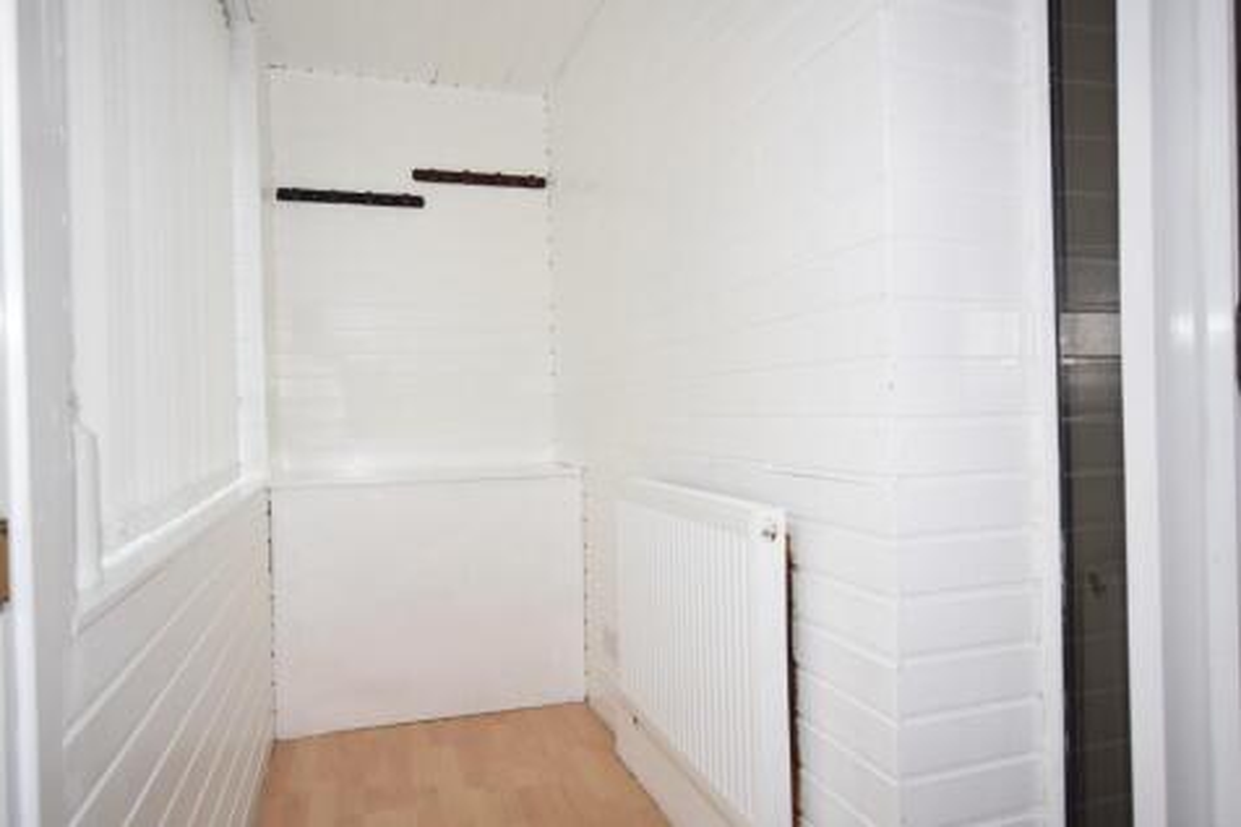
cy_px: 414
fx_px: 775
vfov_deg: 56.1
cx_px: 620
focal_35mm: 22
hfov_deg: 77.3
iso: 400
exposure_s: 1/80
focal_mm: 15
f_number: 4.5
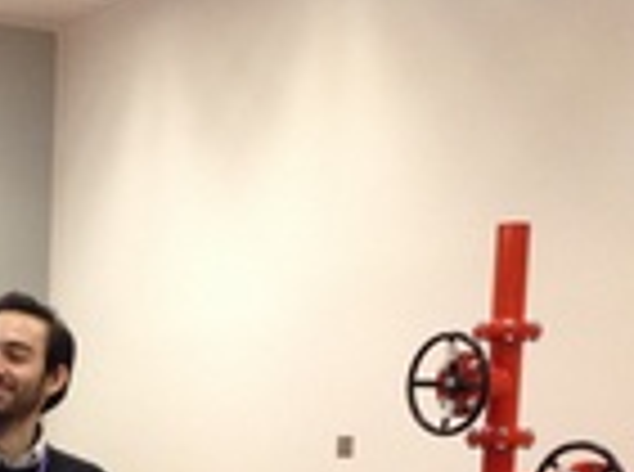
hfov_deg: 21.1
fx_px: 1571
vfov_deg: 16.2
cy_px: 602
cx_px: -151
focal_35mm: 86
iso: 80
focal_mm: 3.3
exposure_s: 1/24
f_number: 2.4
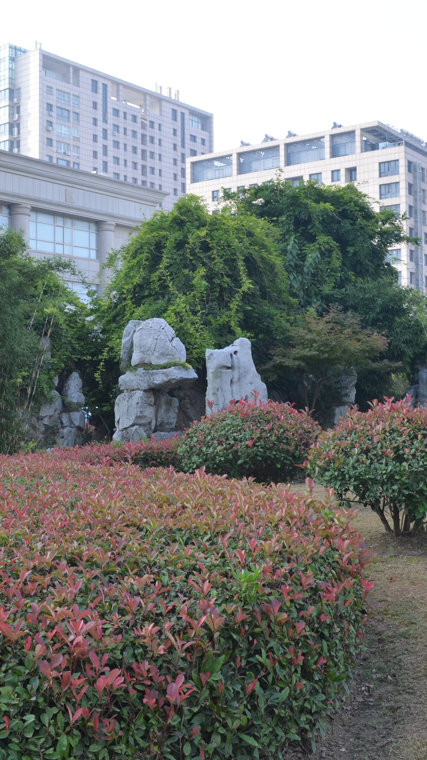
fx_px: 865
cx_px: 233
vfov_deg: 47.4
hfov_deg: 27.7
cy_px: 382
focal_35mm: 43
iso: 200
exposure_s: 1/200
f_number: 7.1
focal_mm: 18
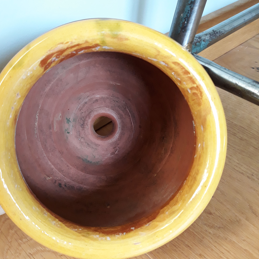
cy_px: 138
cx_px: 129
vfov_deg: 51.1
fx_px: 271
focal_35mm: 32
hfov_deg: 51.1
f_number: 1.7
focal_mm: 3.71
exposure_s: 1/25
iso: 200
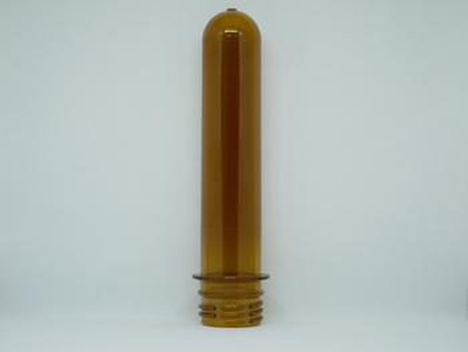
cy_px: 176
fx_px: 1028
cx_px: 234
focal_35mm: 76
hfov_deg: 25.6
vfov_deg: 19.4
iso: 500
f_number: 5.4
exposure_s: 1/100
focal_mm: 38
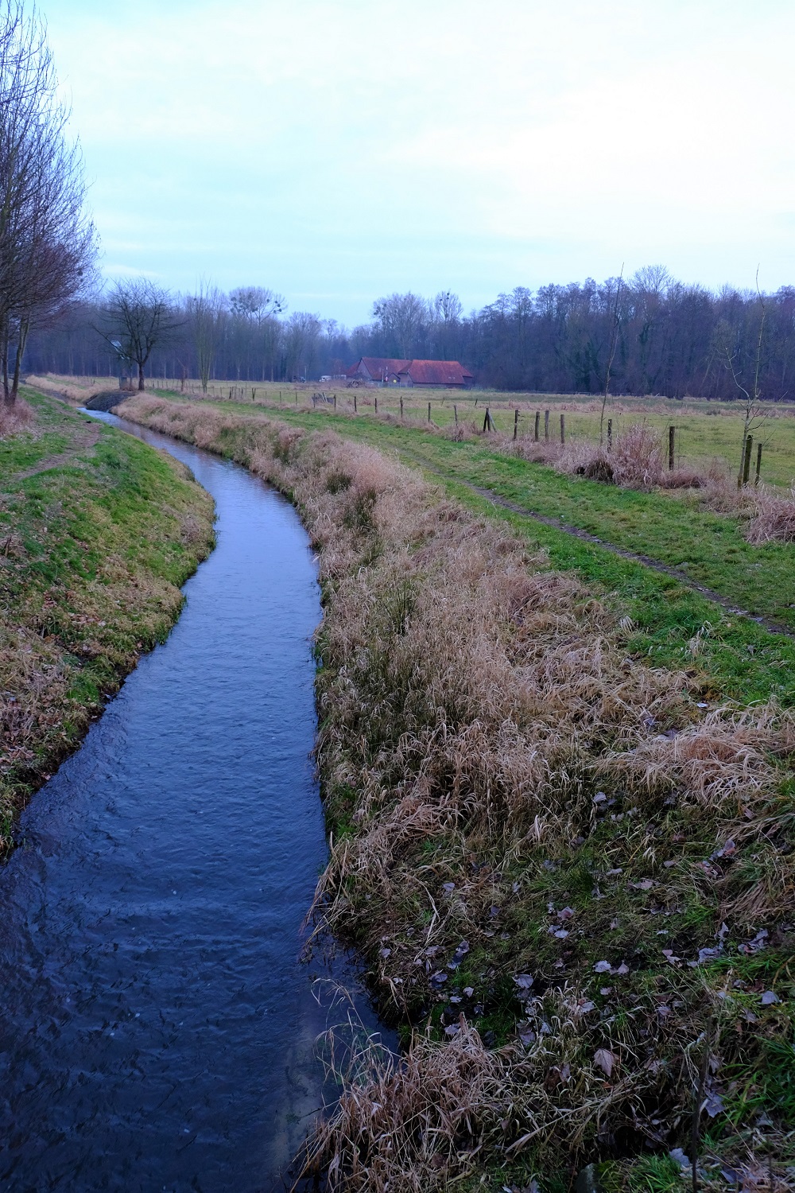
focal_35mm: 27
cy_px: 596
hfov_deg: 47.9
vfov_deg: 67.4
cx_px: 398
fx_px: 894
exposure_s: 1/60
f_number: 2.8
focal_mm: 18
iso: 800
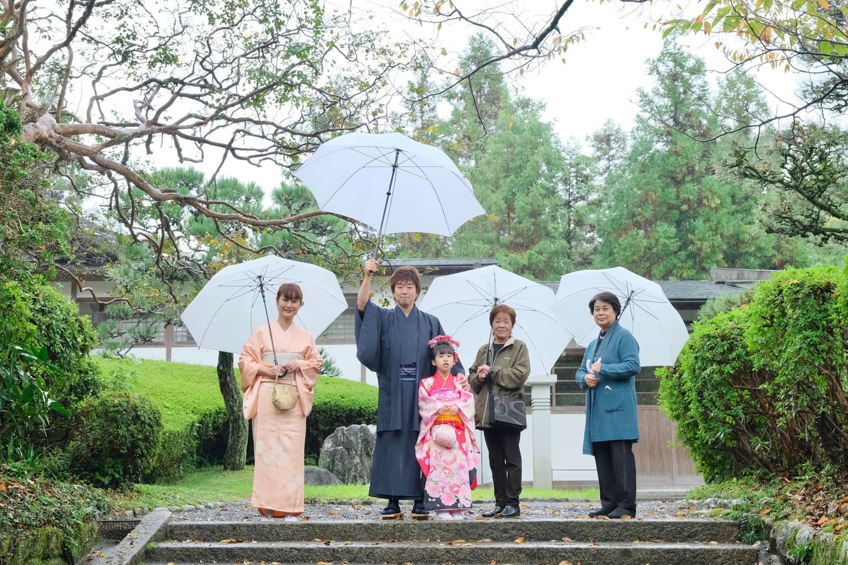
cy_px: 282
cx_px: 424
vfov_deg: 27.5
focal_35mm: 49
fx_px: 1154
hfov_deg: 40.4
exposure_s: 1/125
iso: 1600
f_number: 5.6
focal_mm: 32.5
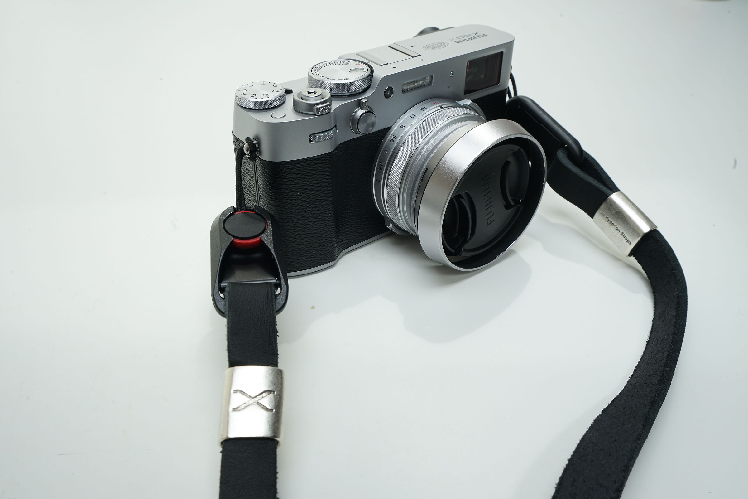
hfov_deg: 60.3
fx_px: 644
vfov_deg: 42.3
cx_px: 374
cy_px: 250
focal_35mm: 31
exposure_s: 1/60
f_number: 16
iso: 400
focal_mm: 31
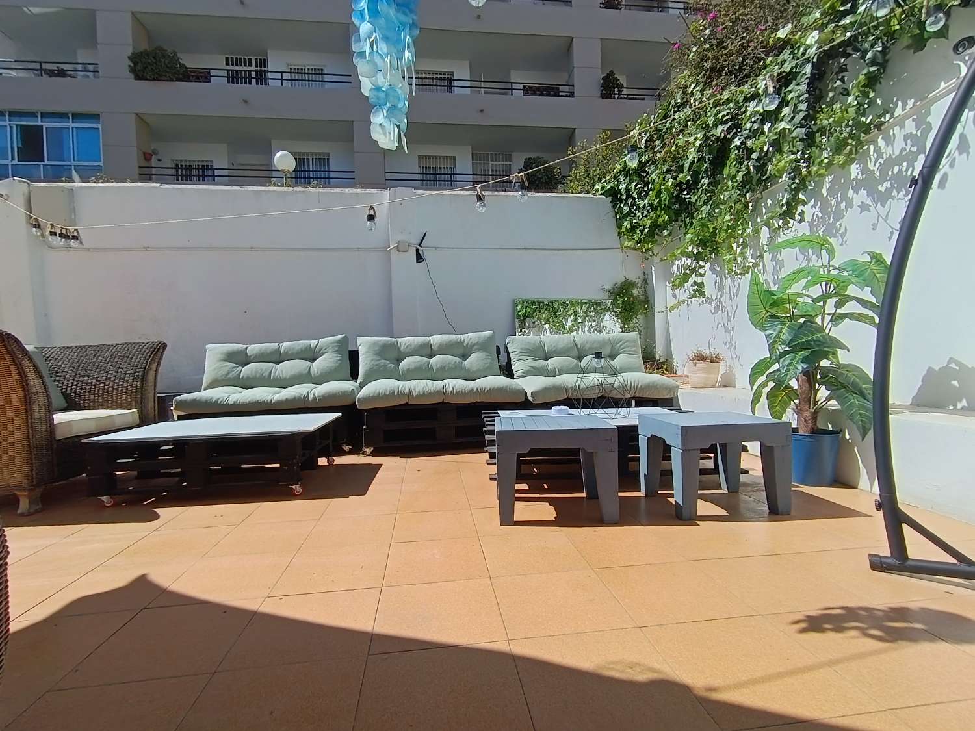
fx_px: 479
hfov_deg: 91.0
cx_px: 488
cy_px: 366
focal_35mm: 17
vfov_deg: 74.7
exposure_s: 1/1015
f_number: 2.2
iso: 104
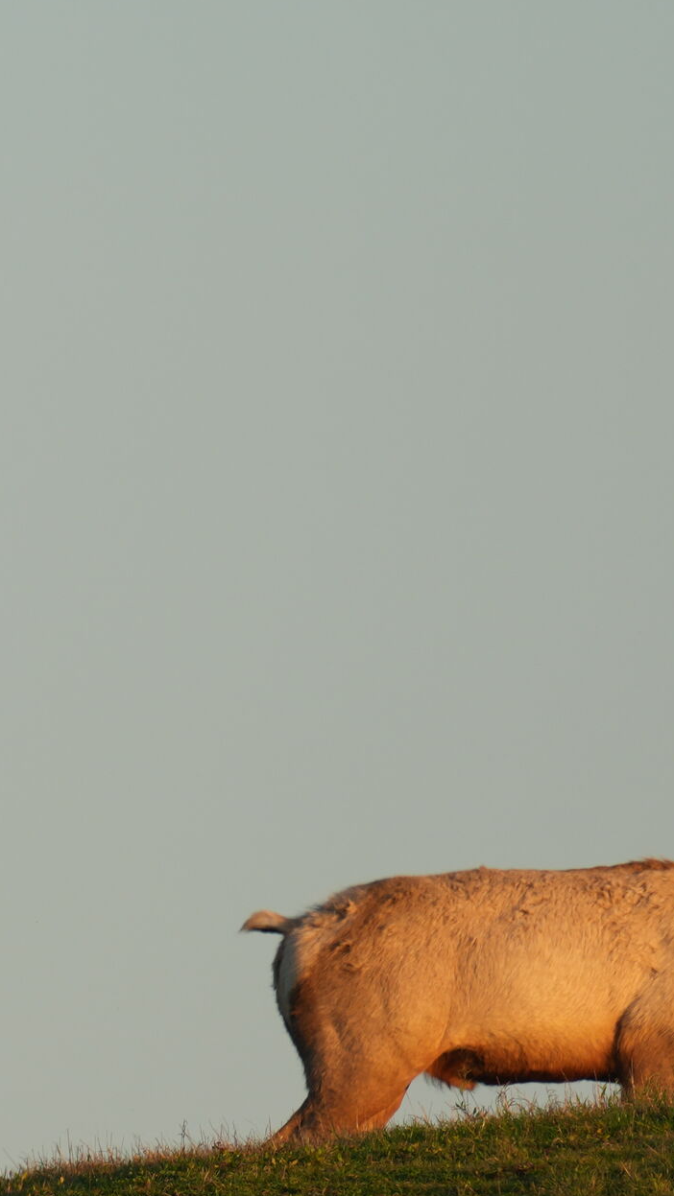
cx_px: -803
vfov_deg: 1.0
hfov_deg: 0.6
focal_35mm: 2177
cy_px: 930
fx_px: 69126
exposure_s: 1/200
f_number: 5.6
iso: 200
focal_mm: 600
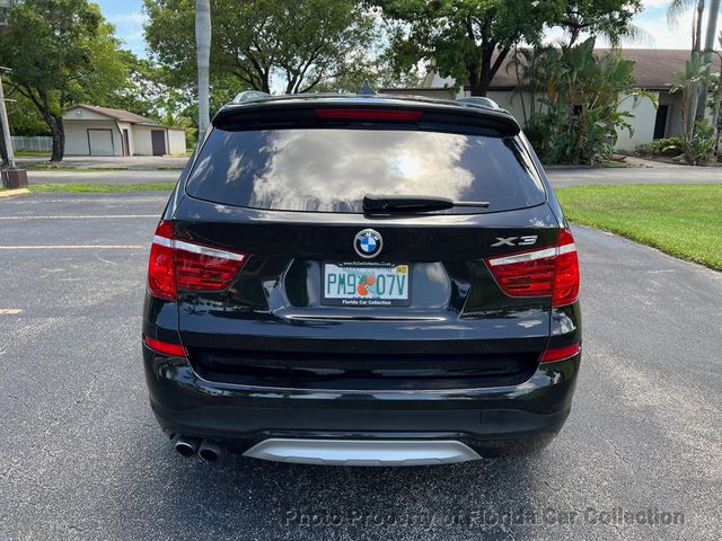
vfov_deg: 53.1
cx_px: 361
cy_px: 270
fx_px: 542
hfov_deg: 67.3
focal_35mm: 26
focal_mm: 5.7
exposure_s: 1/509
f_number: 1.5
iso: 50
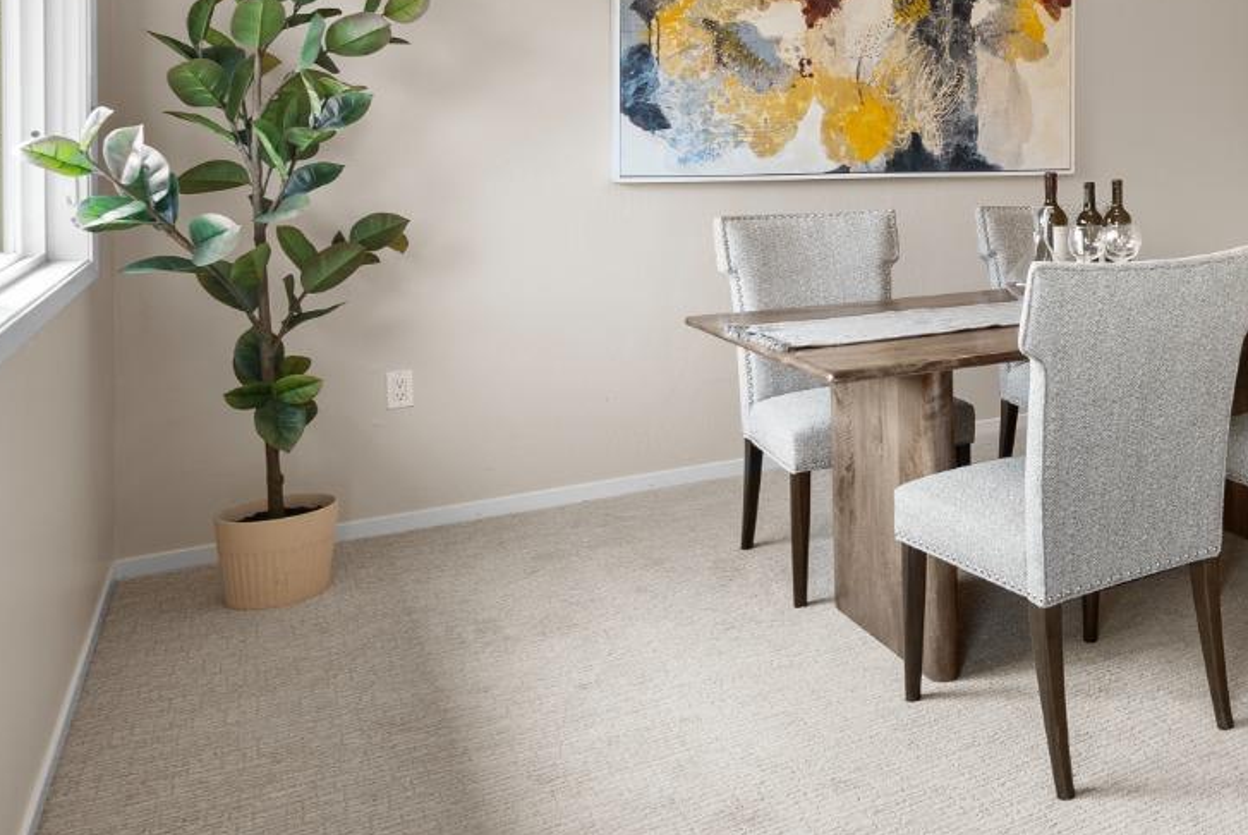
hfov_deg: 48.9
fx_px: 1145
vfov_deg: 38.3
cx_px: 1193
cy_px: 149
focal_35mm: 33
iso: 400
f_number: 8
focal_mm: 16
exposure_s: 1/20
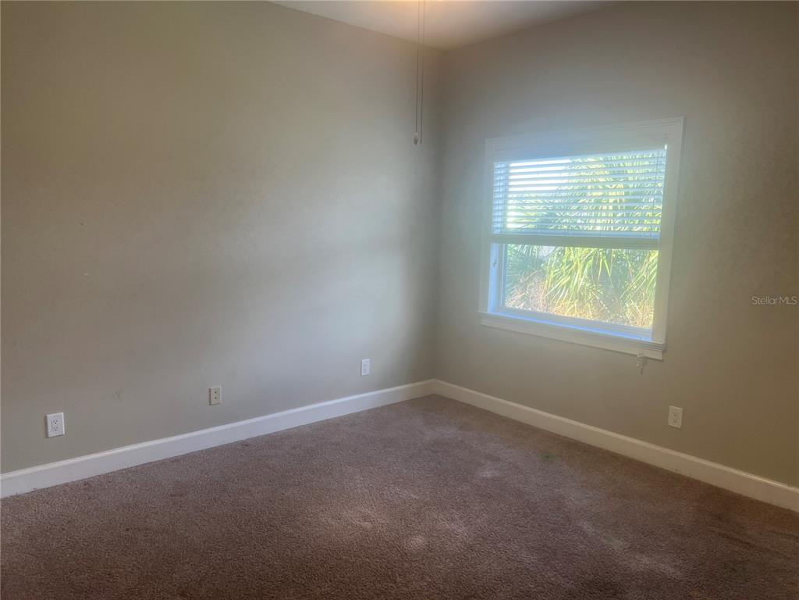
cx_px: 400
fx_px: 600
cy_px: 300
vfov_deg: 53.1
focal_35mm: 26
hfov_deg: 67.3
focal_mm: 5.7
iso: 50
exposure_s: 1/120
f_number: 1.5
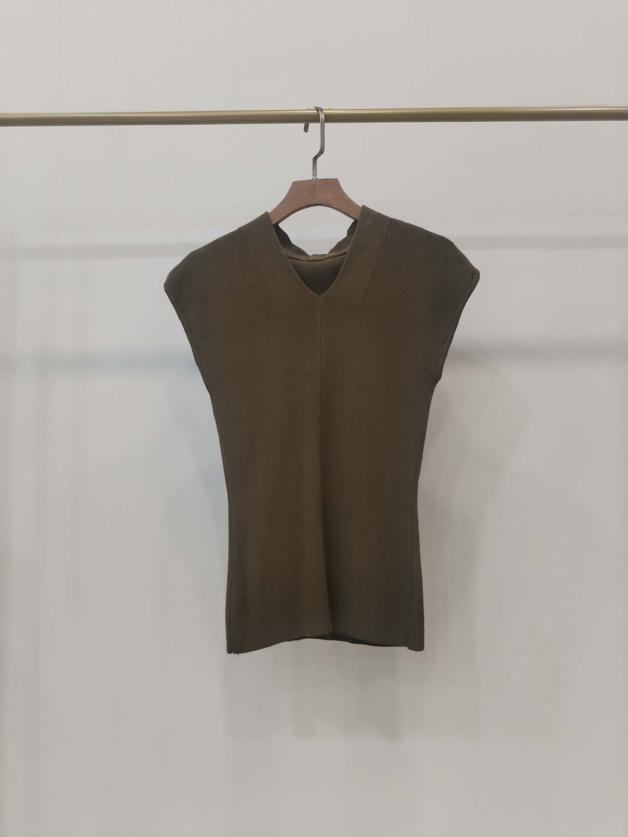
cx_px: 314
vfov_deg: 61.7
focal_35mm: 29
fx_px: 701
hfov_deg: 48.2
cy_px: 418
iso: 316
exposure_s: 1/60
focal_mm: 4.75
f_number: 1.8
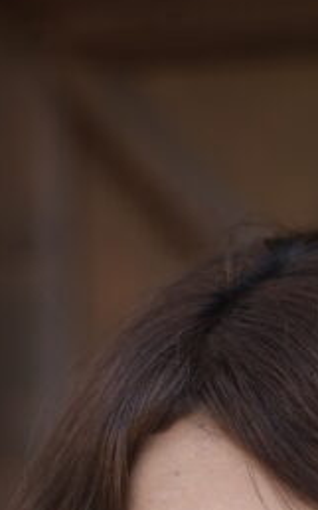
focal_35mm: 302
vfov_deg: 6.8
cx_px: 174
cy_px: 843
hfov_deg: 4.3
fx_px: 4192
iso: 160
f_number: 1.8
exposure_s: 1/500
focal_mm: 85
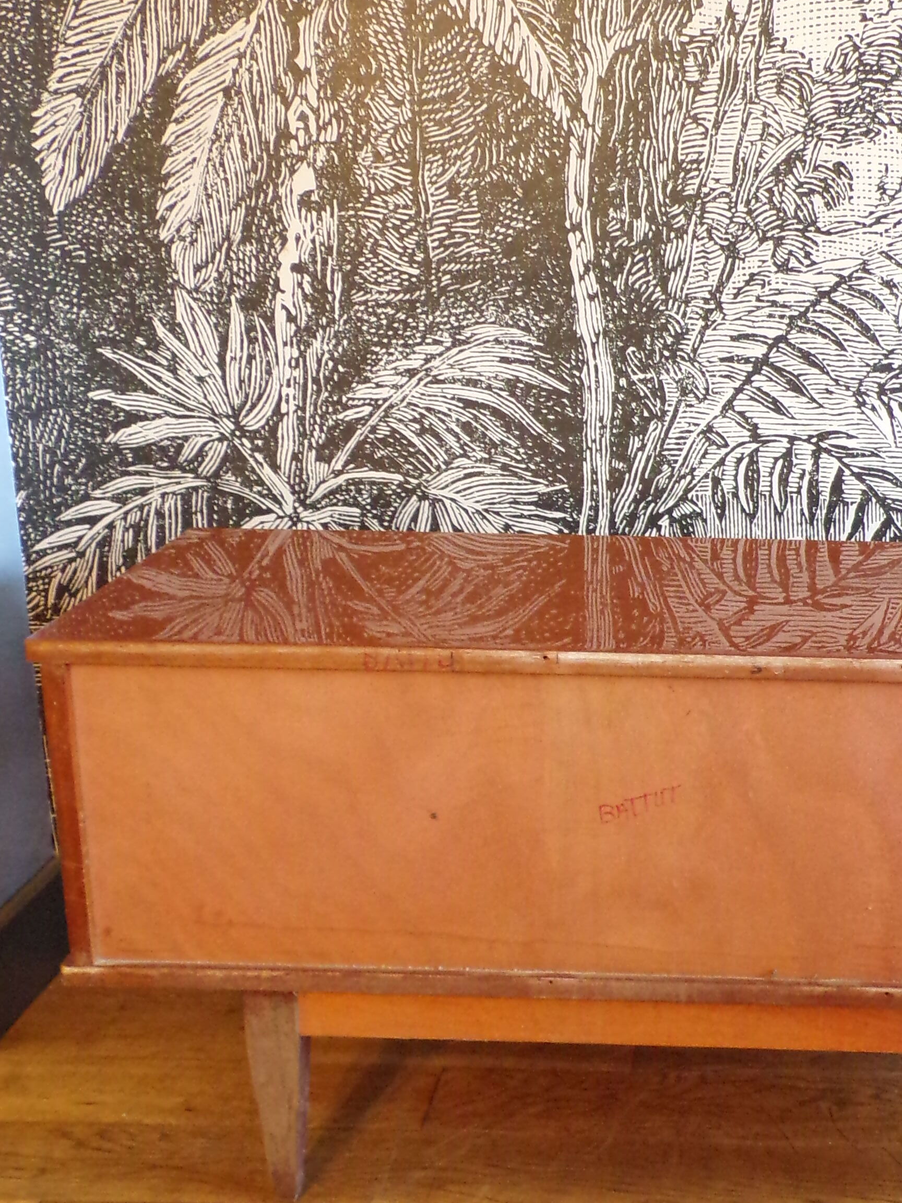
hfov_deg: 29.7
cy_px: 573
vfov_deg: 39.6
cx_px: 693
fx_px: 1668
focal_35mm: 48
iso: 400
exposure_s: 1/17
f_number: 3
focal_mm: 4.3
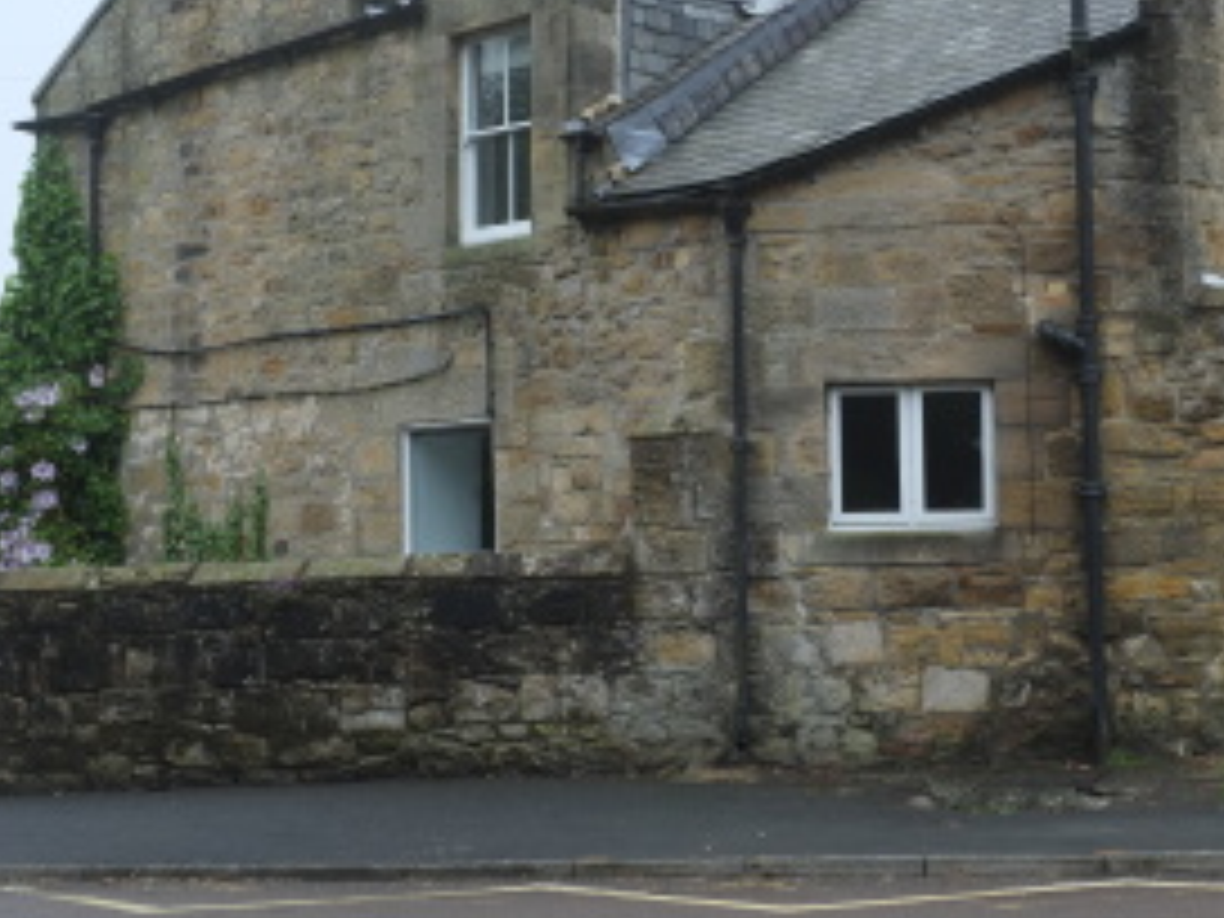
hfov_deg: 25.9
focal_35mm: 75
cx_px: 770
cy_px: 340
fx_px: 2652
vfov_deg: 19.6
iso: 400
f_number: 5.6
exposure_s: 1/300
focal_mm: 35
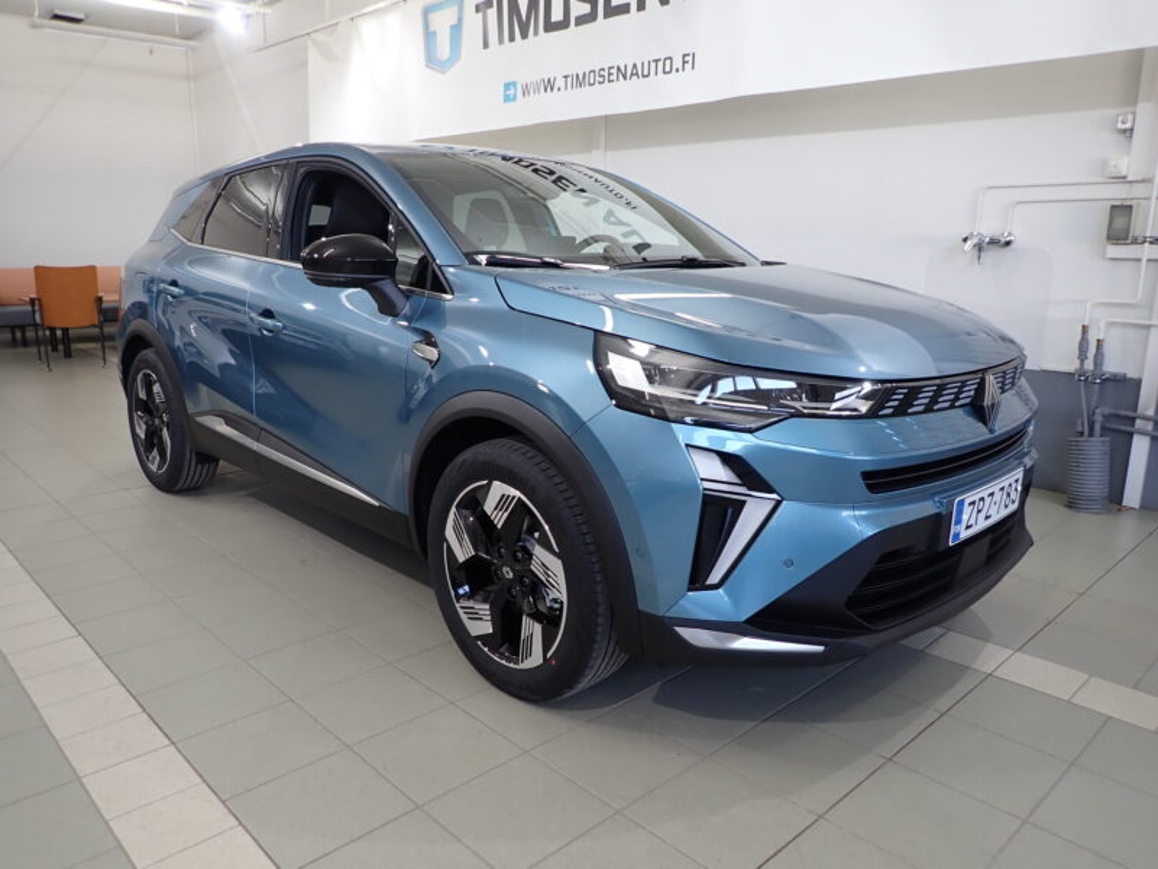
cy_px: 434
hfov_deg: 69.4
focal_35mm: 25
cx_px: 579
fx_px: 836
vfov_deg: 54.9
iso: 100
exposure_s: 1/60
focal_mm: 4.5
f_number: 2
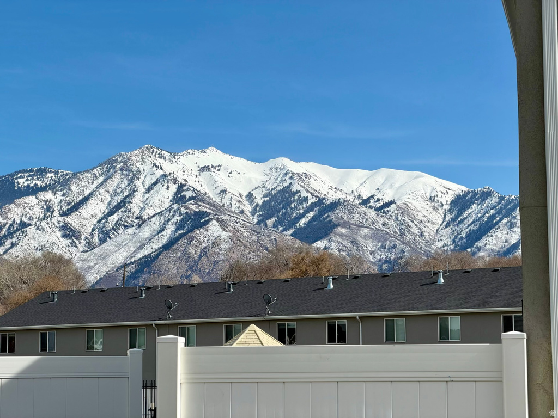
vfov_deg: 14.8
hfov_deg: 19.6
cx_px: 279
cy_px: 209
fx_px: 1612
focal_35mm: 100
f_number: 2.8
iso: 20
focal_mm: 16.89
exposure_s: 1/1087
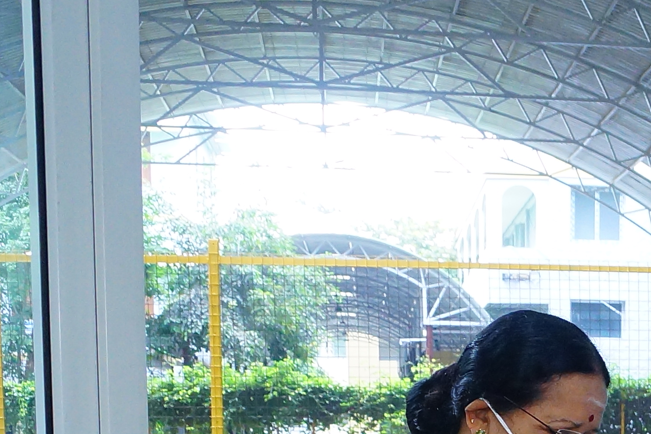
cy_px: 858
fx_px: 2206
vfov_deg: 10.4
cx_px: 995
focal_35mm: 122
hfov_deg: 15.4
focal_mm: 20
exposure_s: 1/100
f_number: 5.6
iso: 800
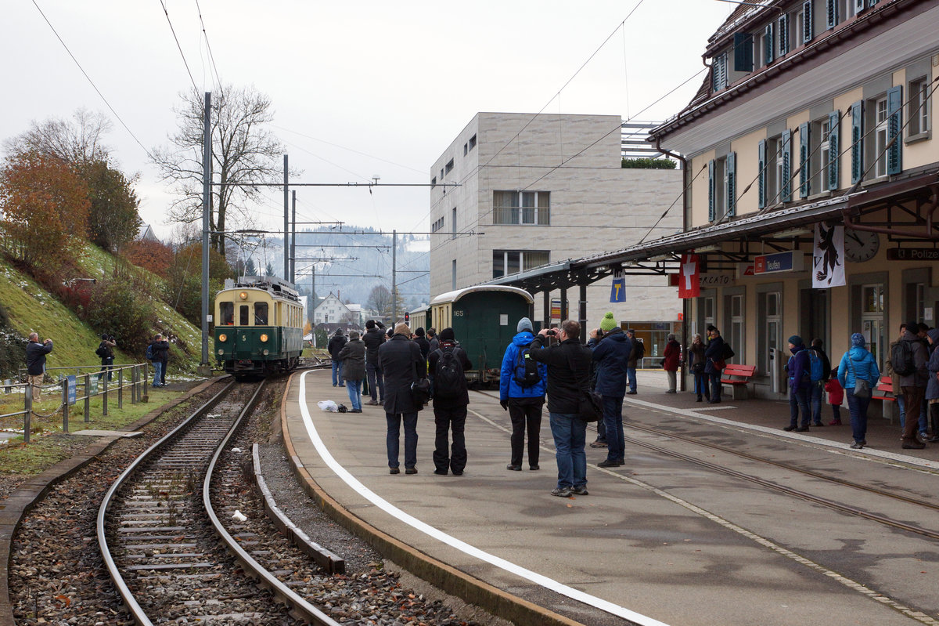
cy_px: 313
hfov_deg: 37.9
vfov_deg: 25.7
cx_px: 470
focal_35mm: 52
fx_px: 1369
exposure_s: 1/320
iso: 400
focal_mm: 35
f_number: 10
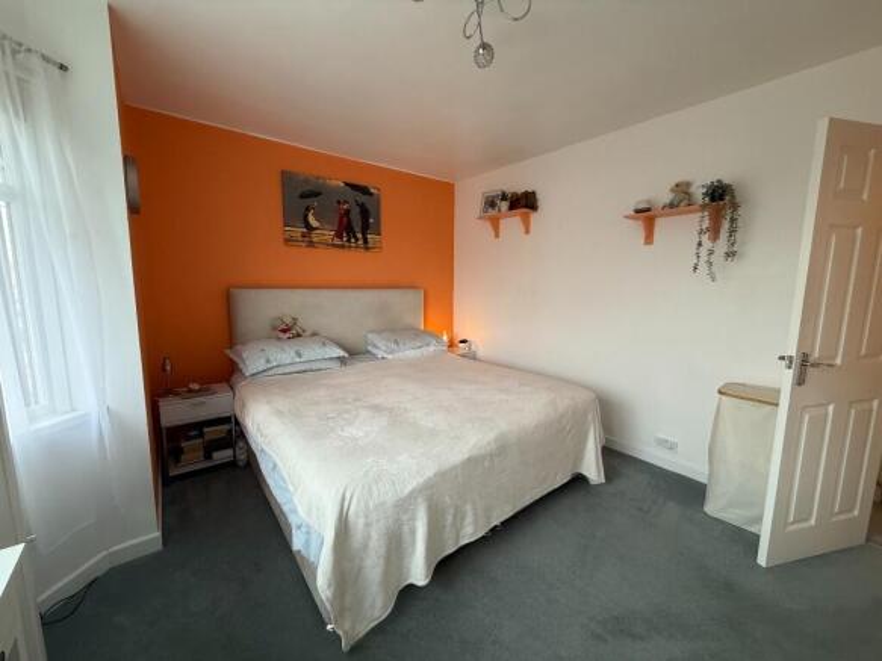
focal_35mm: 14
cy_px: 330
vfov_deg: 85.7
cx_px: 441
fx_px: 357
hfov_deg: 102.1
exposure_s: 1/100
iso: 125
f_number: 2.2
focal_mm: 2.22
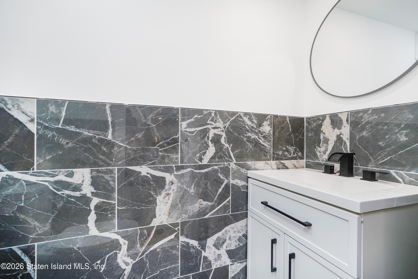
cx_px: 209
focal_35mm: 16
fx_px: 186
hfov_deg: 96.7
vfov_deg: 73.7
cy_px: 140
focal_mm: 16
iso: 50
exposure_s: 1/25
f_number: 4
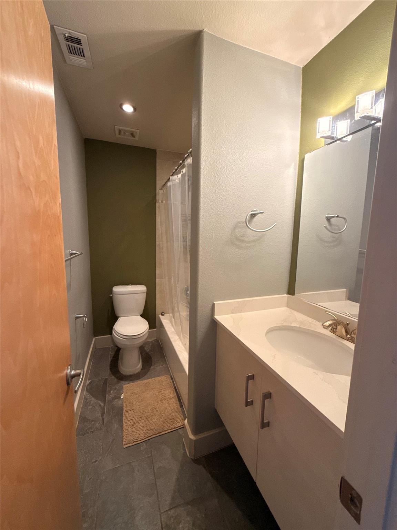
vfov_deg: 102.1
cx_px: 198
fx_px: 214
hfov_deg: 85.7
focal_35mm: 14
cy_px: 265
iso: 400
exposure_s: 1/60
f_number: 2.2
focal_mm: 2.22
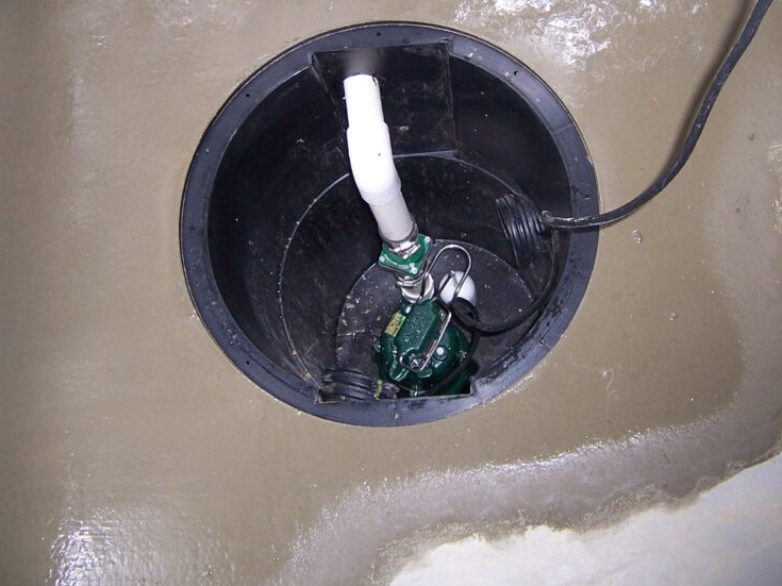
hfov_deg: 41.2
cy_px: 204
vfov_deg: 31.3
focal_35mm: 46
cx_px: 420
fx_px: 1039
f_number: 2.8
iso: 80
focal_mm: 5.5
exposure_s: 1/60
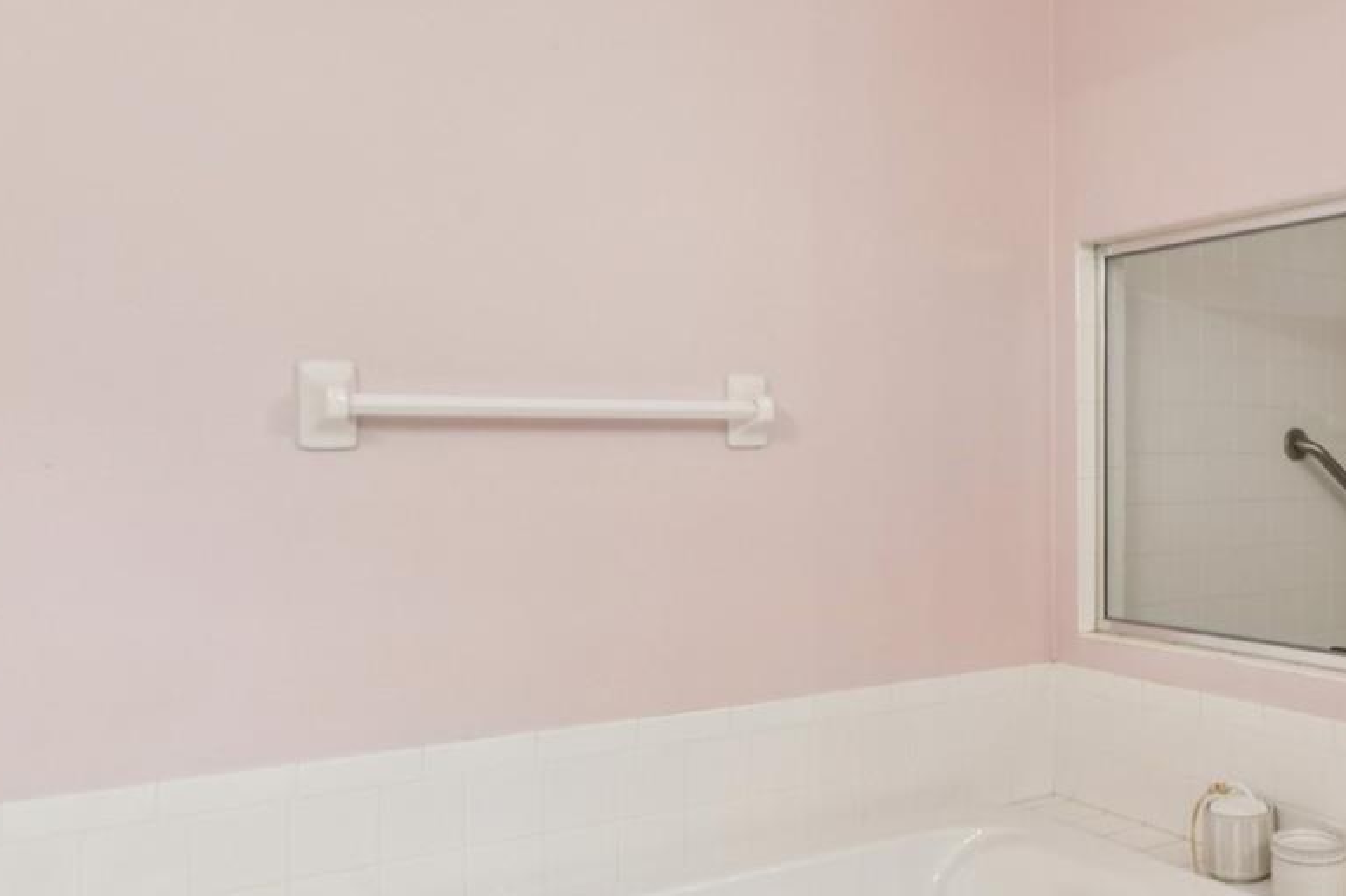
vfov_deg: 39.9
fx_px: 1233
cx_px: 1114
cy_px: 475
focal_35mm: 33
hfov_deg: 52.7
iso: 400
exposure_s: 1/15
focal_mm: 16
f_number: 8
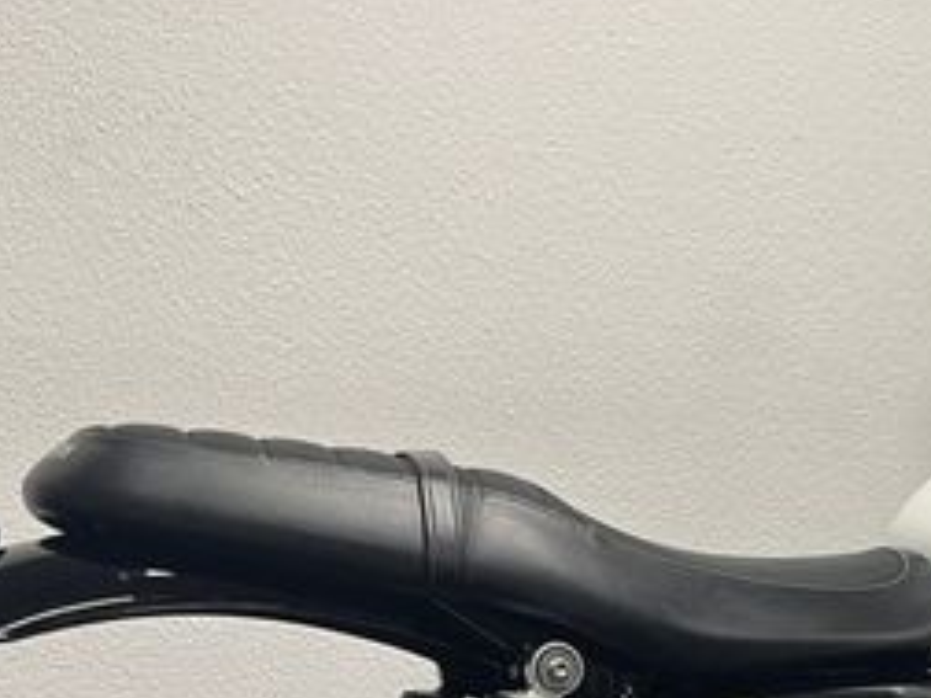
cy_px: 731
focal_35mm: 66
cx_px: 809
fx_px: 1775
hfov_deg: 28.4
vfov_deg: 21.3
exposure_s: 1/50
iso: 80
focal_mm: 5.1
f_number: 1.6
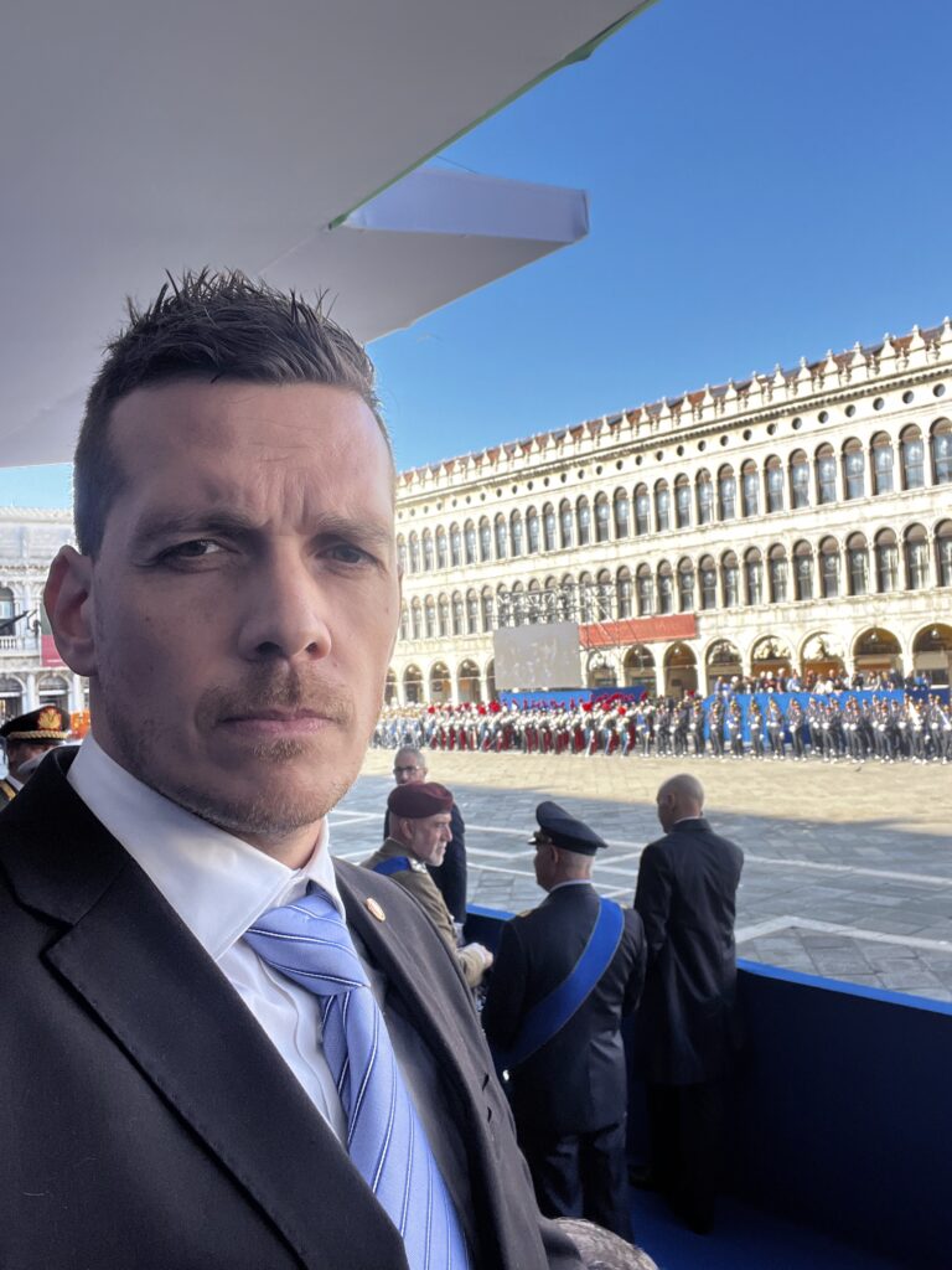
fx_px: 1100
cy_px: 635
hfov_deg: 46.8
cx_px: 476
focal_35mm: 30
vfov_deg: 60.0
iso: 32
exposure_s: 1/172
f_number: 2.2
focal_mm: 2.71
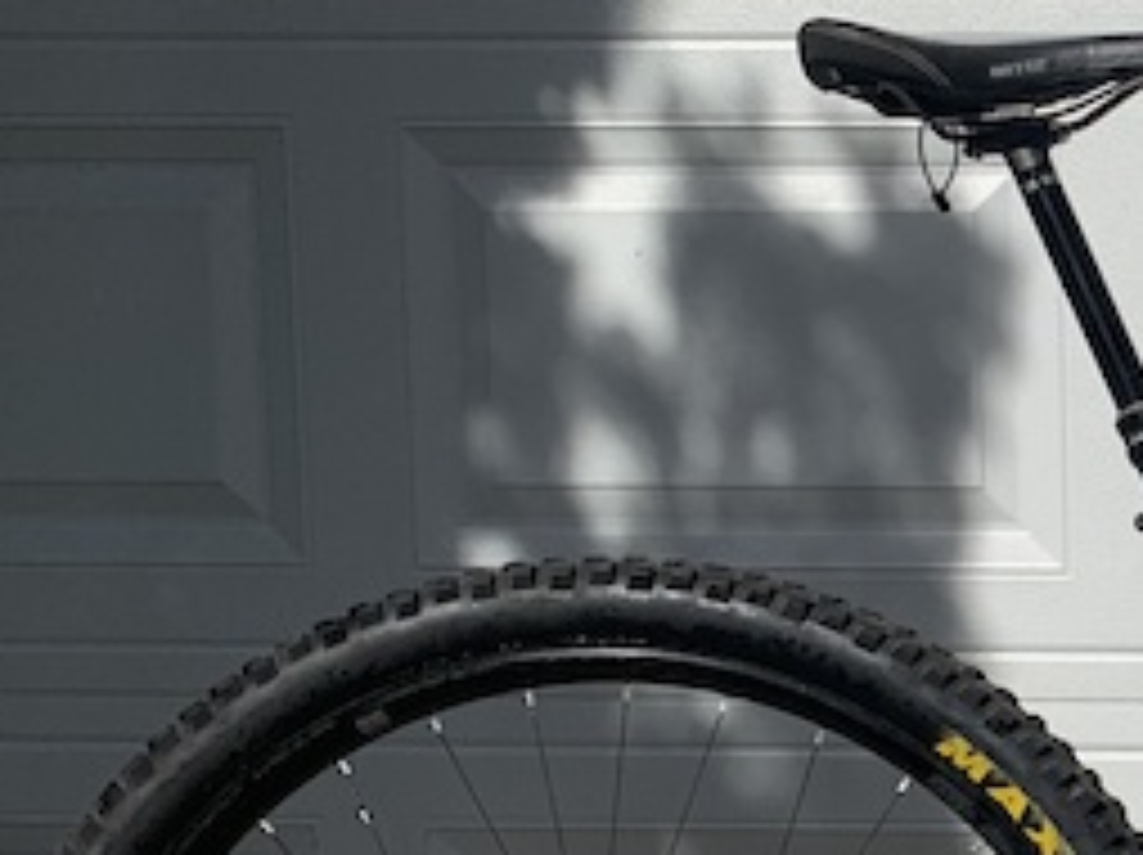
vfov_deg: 17.7
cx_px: 1588
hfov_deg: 21.1
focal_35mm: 82
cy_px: 738
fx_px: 2705
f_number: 1.8
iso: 25
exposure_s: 1/4464
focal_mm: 4.25
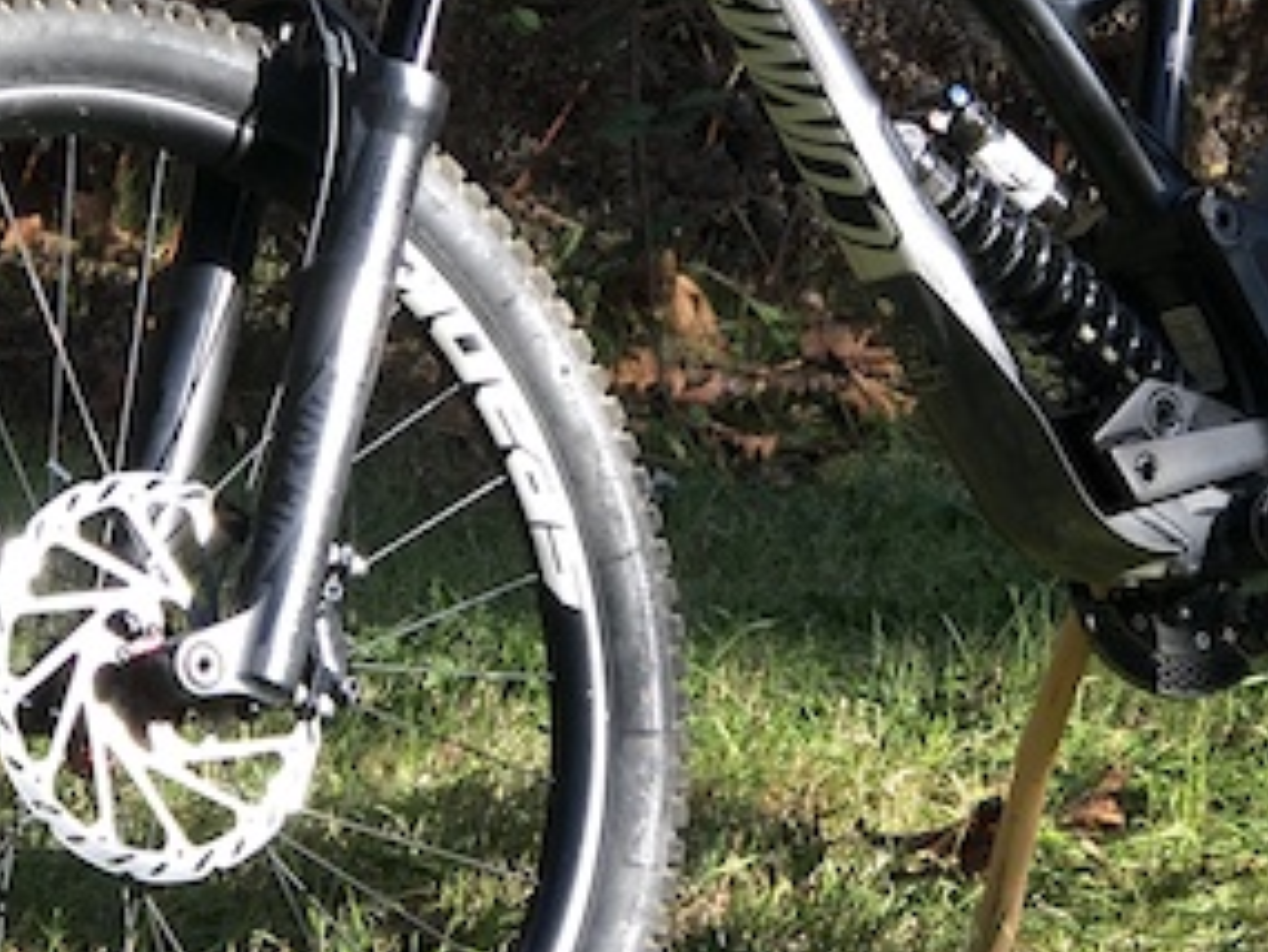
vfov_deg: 9.3
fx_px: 5863
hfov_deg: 12.3
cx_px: 565
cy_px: 138
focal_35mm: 160
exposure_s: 1/120
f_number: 2.8
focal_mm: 6.6
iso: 32
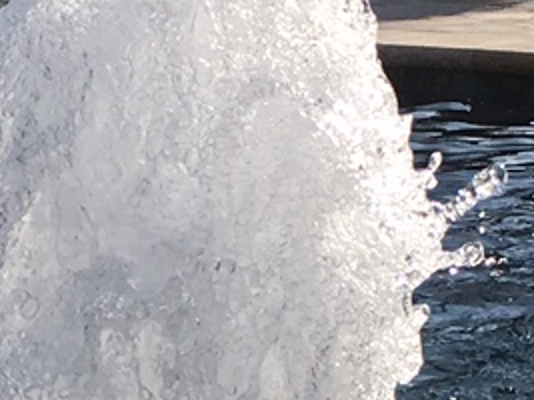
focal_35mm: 219
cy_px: 756
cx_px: -312
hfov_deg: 8.8
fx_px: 3377
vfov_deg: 6.6
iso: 25
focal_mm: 4.15
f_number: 2.2
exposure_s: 1/2198
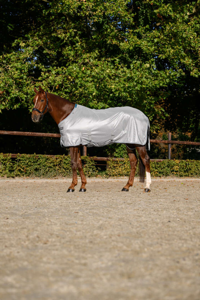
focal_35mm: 78
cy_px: 150
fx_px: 650
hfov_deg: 17.5
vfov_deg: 26.0
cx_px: 100
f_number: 3.5
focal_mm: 78
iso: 64
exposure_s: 1/1250
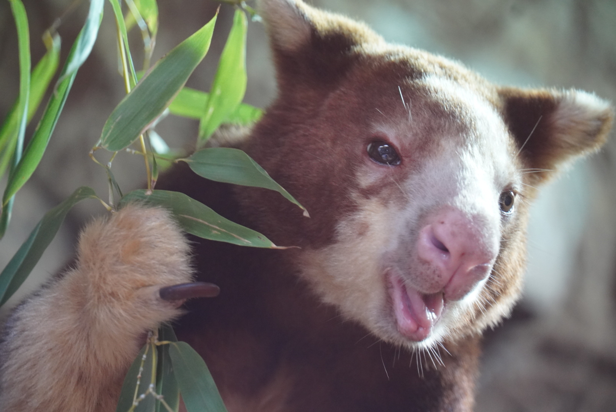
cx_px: 308
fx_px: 3082
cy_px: 206
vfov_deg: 7.6
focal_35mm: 180
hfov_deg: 11.4
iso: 2500
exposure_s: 1/200
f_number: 5.6
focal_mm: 120
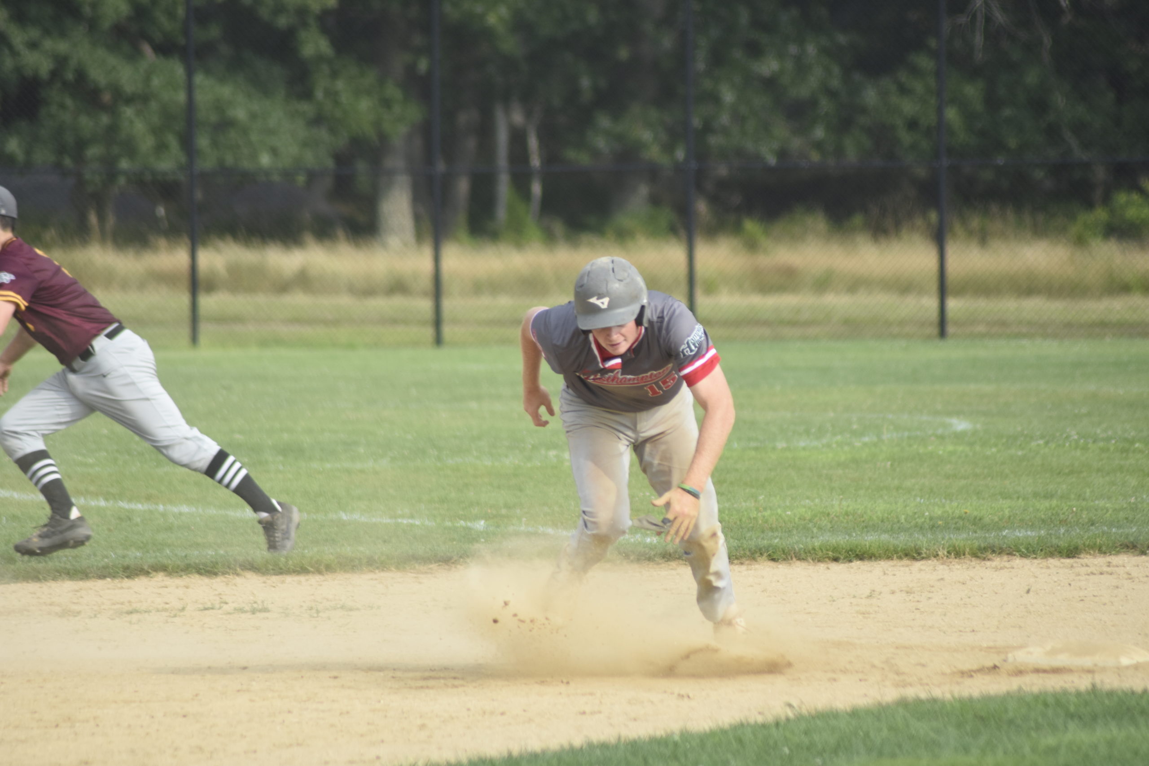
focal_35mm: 360
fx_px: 11490
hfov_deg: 5.7
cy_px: 383
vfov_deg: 3.8
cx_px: 574
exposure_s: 1/1000
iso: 400
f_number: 5
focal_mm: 240
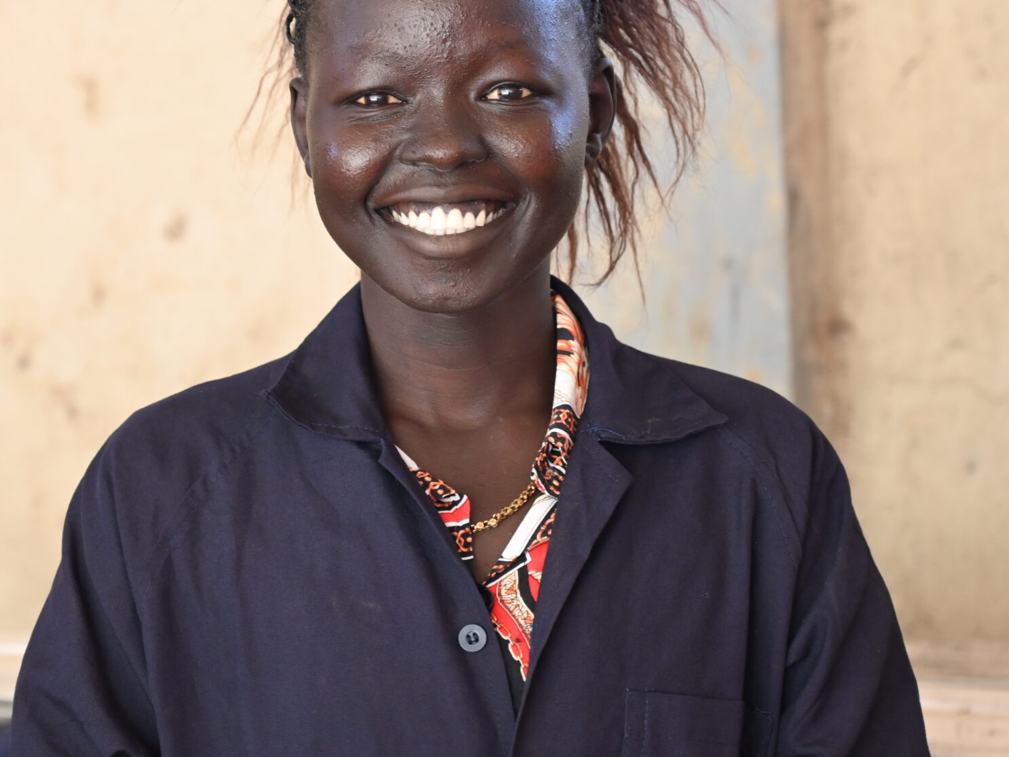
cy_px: 362
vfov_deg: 12.8
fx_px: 3381
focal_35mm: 116
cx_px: 380
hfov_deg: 17.0
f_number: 4
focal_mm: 70
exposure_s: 1/125
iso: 1800
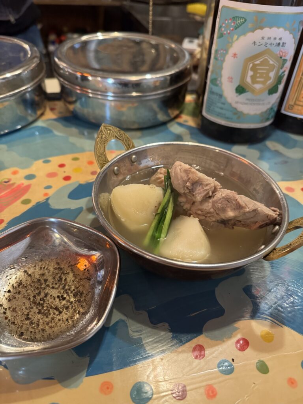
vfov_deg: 71.6
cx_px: 152
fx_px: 280
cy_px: 202
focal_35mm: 24
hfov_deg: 56.8
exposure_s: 1/40
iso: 800
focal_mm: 6.76
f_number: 1.78
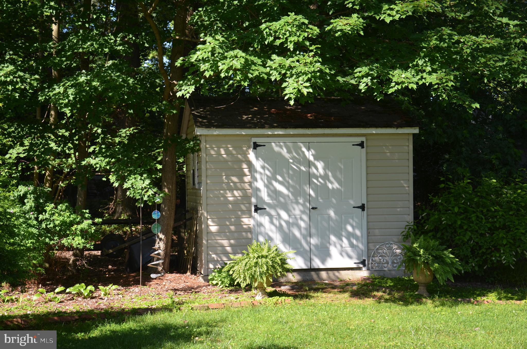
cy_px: 174
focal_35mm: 63
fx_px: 920
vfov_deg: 21.5
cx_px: 264
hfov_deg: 32.0
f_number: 4.8
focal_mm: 42
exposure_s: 1/250
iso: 125
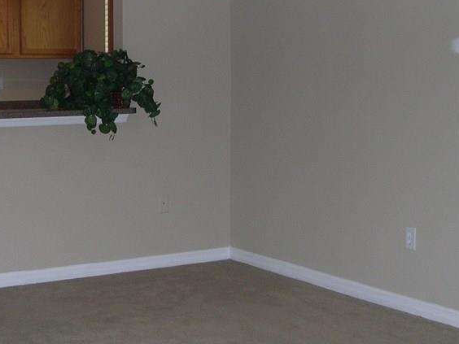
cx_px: 149
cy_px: 123
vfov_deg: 21.3
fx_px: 915
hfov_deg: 28.0
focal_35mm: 69
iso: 178
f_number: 2.8
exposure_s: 1/60
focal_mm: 8
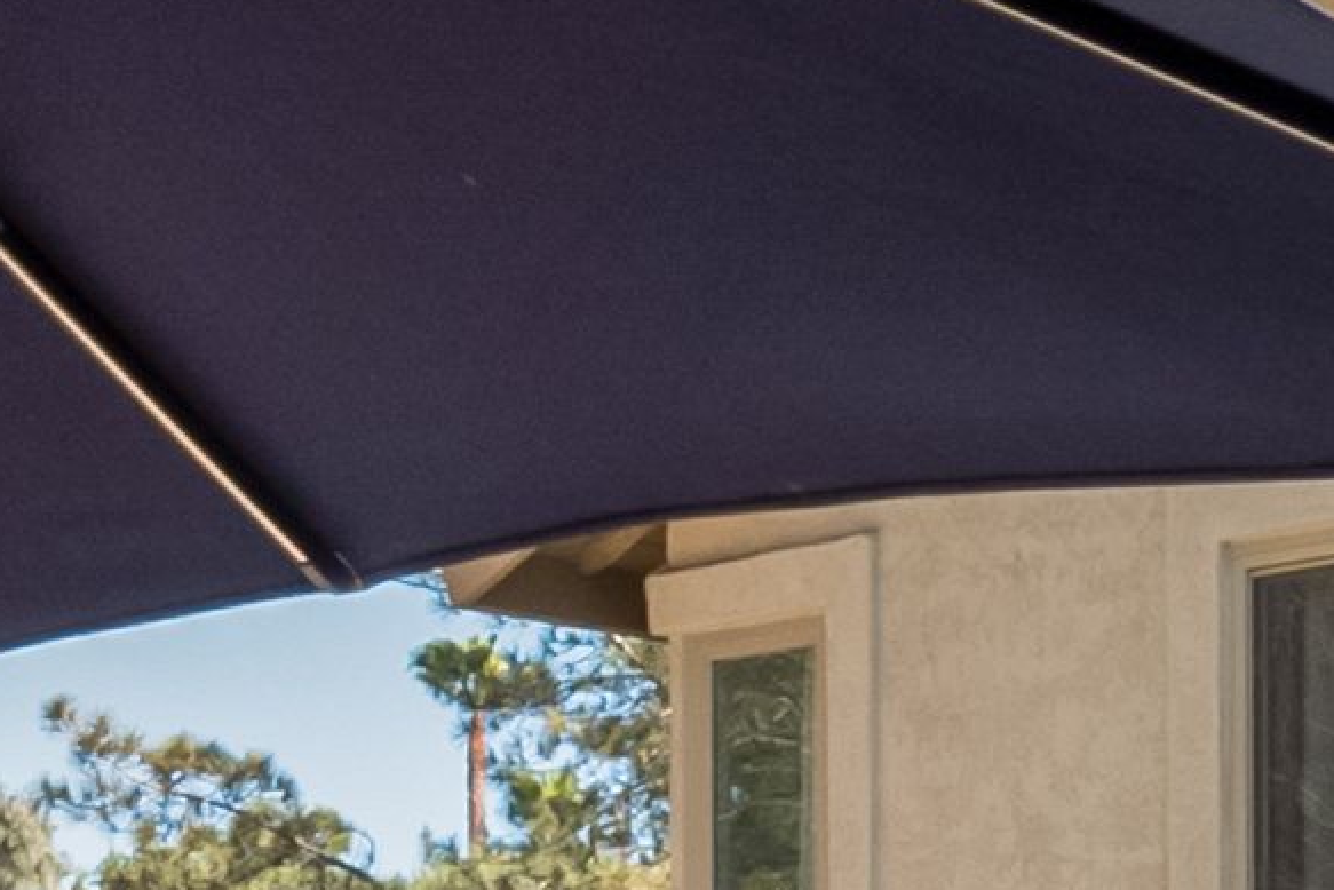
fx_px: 4262
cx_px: 1194
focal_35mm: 115
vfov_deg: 11.3
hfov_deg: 17.5
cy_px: 1448
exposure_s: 1/125
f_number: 8
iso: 200
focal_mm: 7
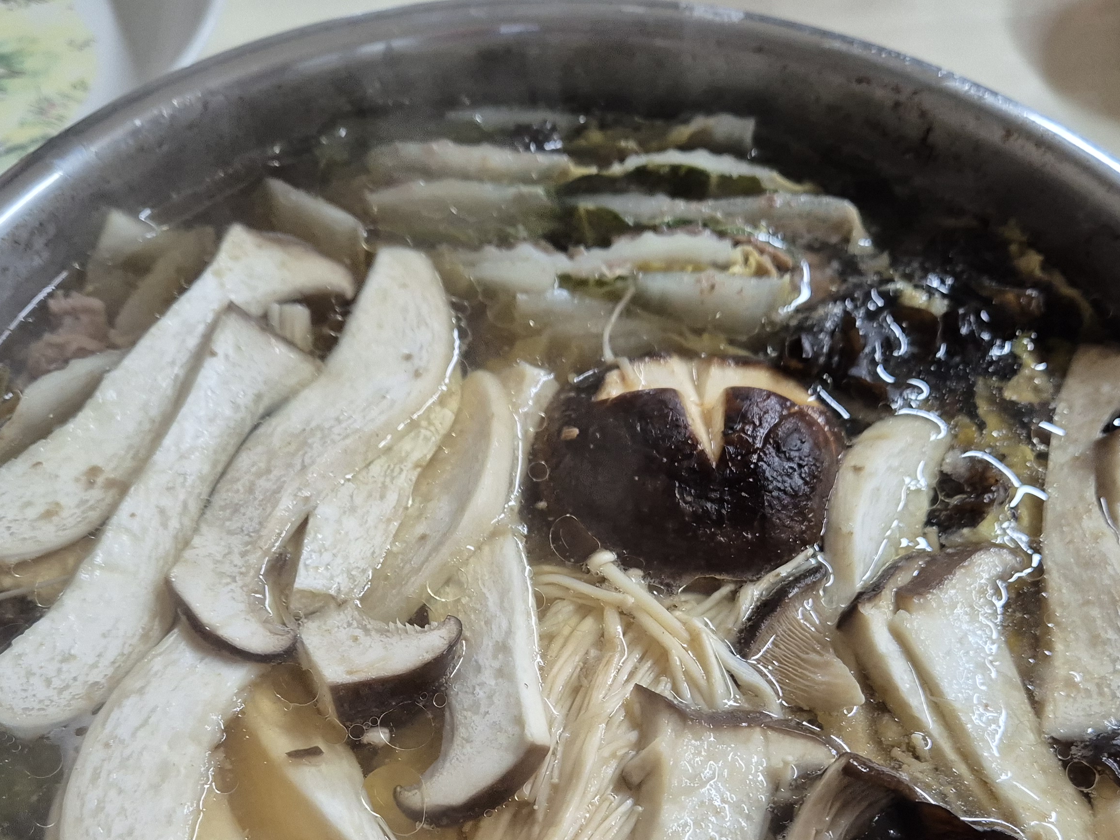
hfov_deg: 46.8
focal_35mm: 40
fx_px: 1294
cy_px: 707
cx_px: 560
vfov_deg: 34.5
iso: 320
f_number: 1.8
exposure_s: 1/120
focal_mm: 5.4
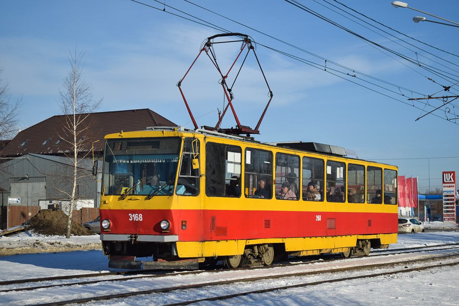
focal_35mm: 72
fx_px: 918
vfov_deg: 18.9
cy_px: 153
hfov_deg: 28.1
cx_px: 230
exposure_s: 1/1000
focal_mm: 48
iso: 100
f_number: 6.3
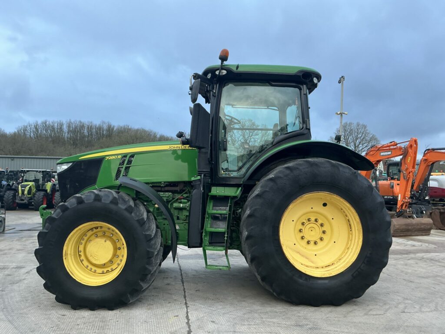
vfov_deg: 49.7
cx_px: 222
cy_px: 167
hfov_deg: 63.4
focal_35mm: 28
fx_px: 360
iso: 40
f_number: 1.8
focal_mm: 3
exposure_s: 1/122
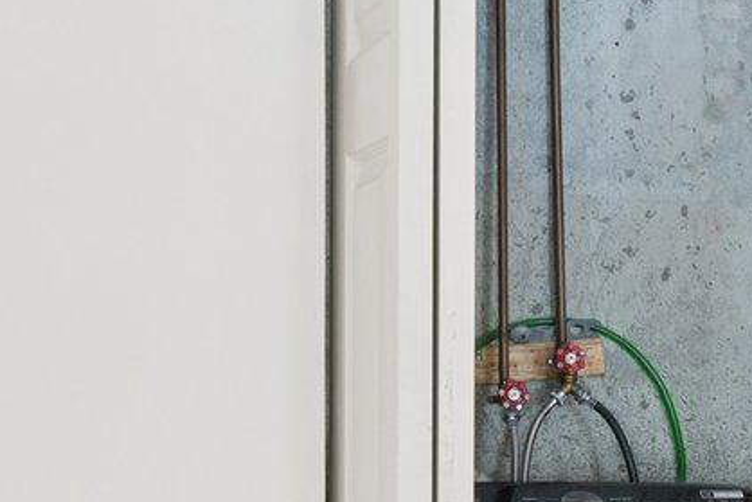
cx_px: 905
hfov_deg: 19.6
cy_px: 442
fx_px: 2048
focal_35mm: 98
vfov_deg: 13.9
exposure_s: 1/5
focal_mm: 20
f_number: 8
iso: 400
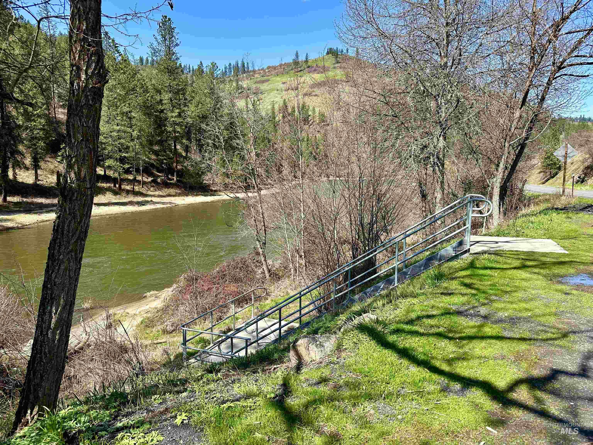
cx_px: 296
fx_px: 411
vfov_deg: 56.8
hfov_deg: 71.6
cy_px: 222
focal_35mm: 24
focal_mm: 6.86
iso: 80
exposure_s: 1/2203
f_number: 1.78
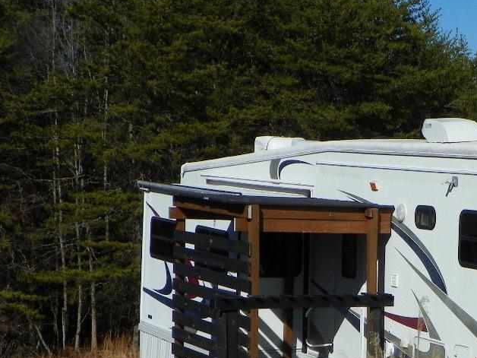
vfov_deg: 13.8
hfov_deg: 18.1
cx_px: 474
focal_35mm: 106
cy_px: 356
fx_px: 1461
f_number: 7.1
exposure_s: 1/500
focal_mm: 9.2
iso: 64
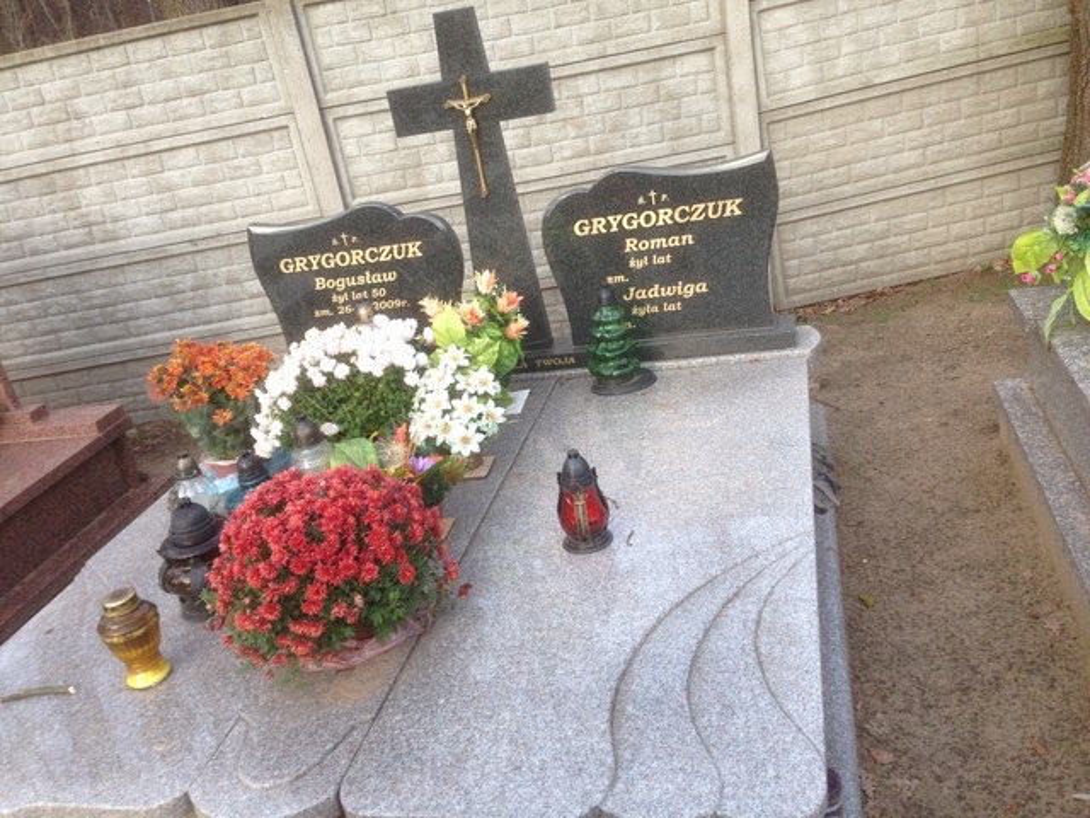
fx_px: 1039
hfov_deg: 55.4
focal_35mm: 33
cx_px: 545
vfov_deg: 42.9
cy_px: 409
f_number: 2.4
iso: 64
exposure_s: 1/120
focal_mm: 4.12
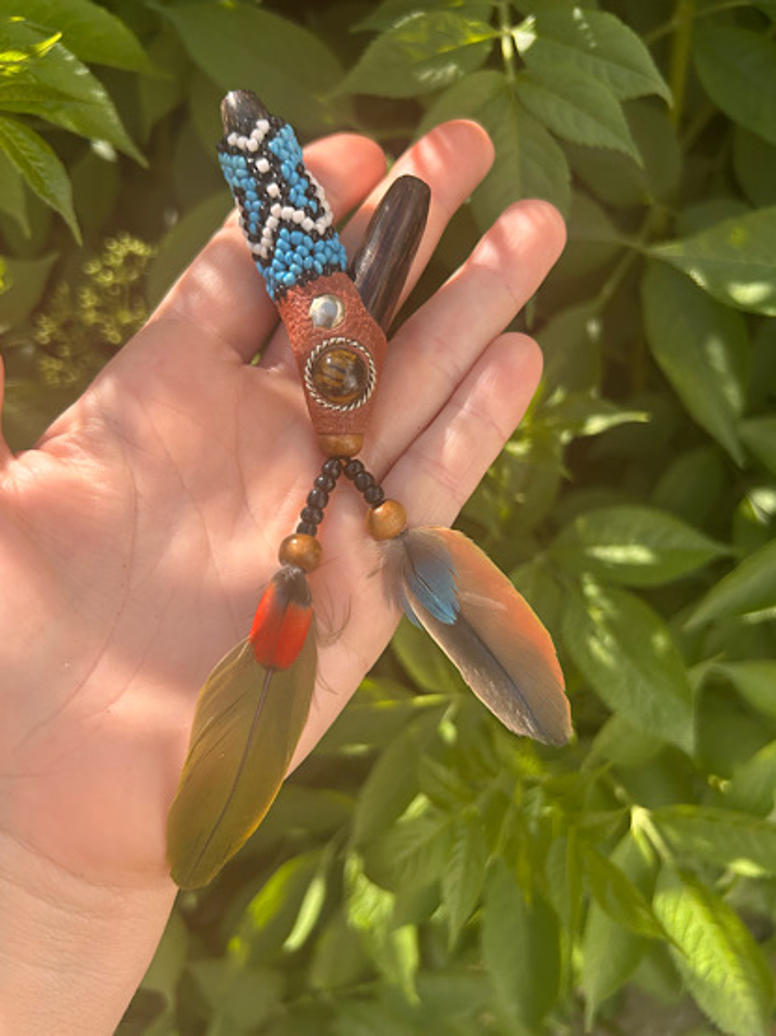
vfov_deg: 67.3
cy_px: 518
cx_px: 388
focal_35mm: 26
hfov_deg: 53.0
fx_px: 777
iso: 50
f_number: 1.5
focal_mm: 5.7
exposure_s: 1/1377
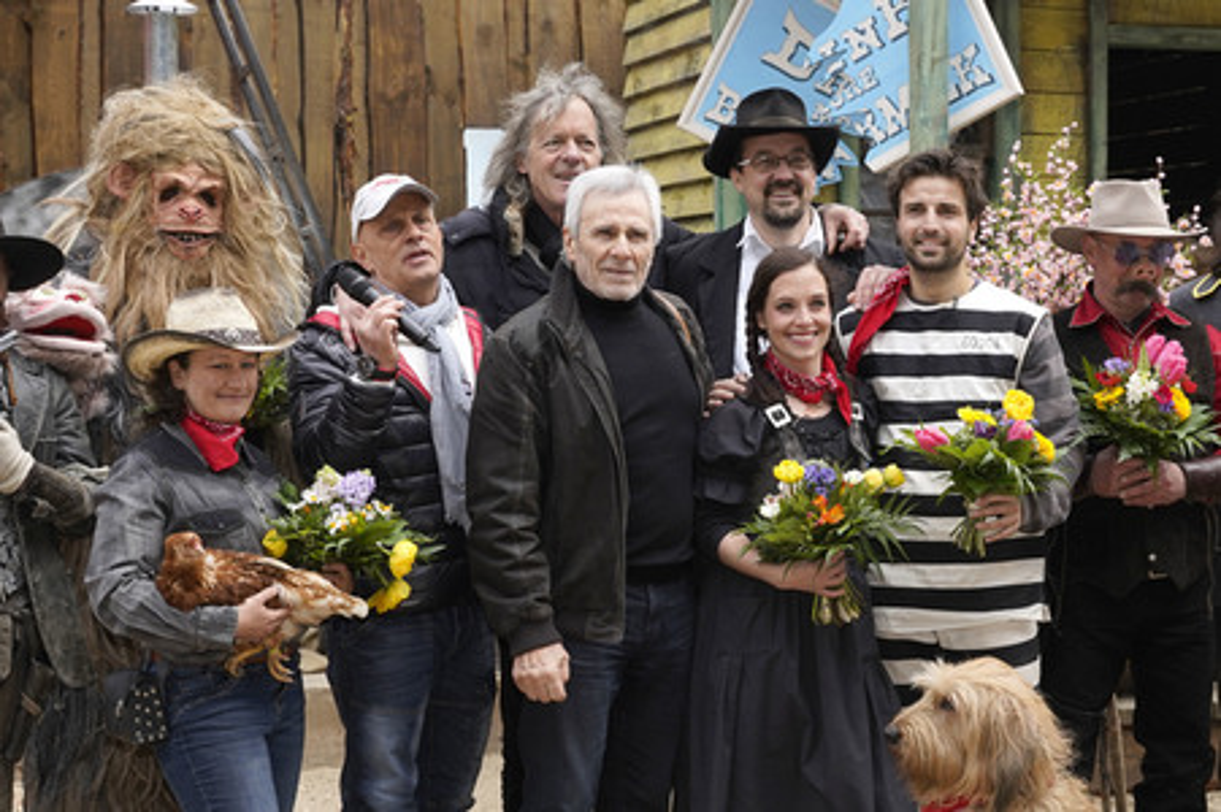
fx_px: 1423
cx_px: 610
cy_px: 406
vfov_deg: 31.8
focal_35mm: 42
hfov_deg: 46.4
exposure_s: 1/800
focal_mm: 42
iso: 640
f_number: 6.3
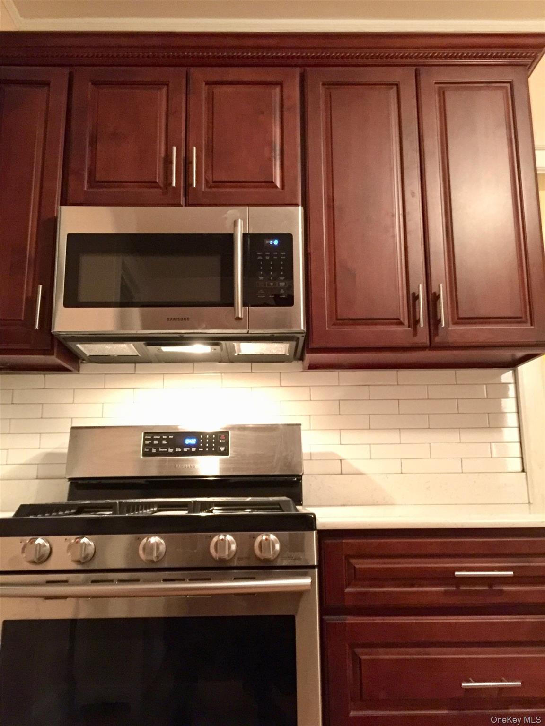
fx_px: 609
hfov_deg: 48.2
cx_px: 272
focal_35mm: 29
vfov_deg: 61.7
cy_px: 363
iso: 400
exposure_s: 1/4
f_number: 2.2
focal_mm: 4.15
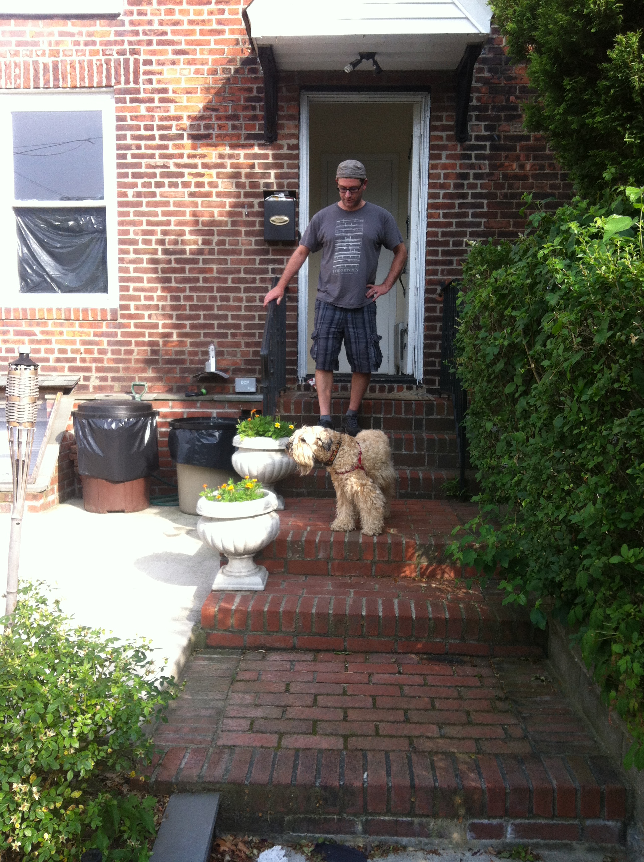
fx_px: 870
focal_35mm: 35
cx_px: 322
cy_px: 431
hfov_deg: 40.6
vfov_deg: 52.7
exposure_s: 1/311
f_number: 2.8
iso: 80
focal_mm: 3.85
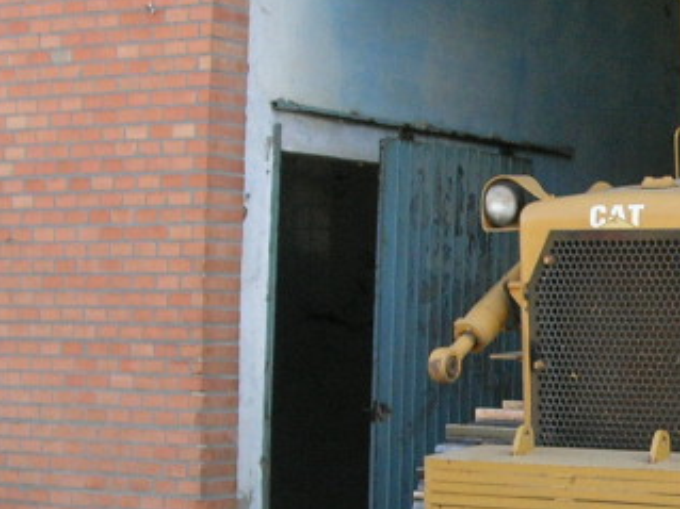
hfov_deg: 15.6
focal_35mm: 122
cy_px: 379
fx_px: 2396
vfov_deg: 12.1
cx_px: 804
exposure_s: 1/134
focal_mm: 7.8
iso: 91
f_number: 4.8
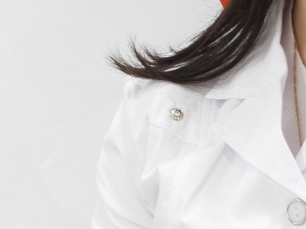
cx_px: 174
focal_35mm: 222
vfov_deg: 6.6
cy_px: -78
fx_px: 1962
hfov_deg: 8.9
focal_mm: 7.4
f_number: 3.2
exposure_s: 1/30
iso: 180
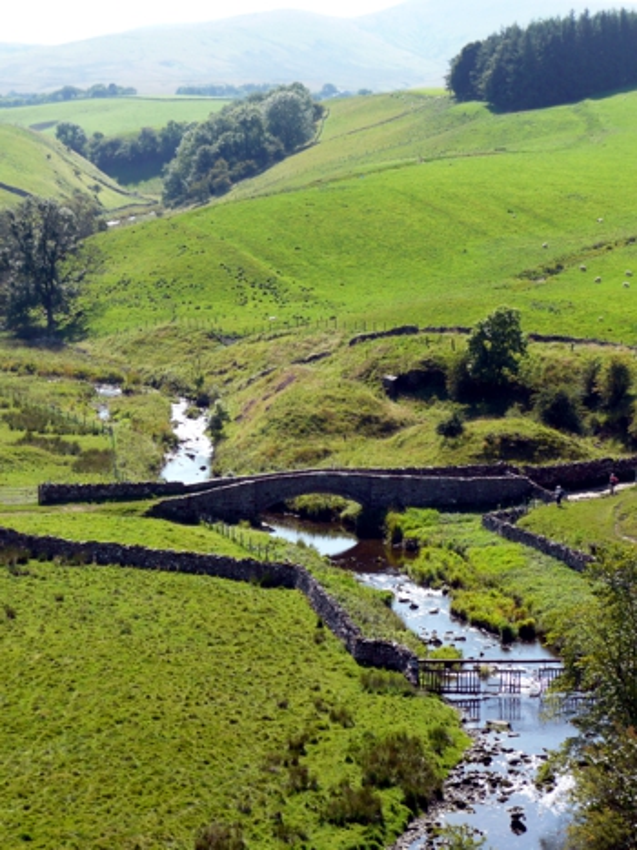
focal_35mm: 103
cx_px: 318
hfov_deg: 14.4
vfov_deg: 19.1
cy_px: 425
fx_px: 2528
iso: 100
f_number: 4.7
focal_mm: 16.9
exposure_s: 1/250
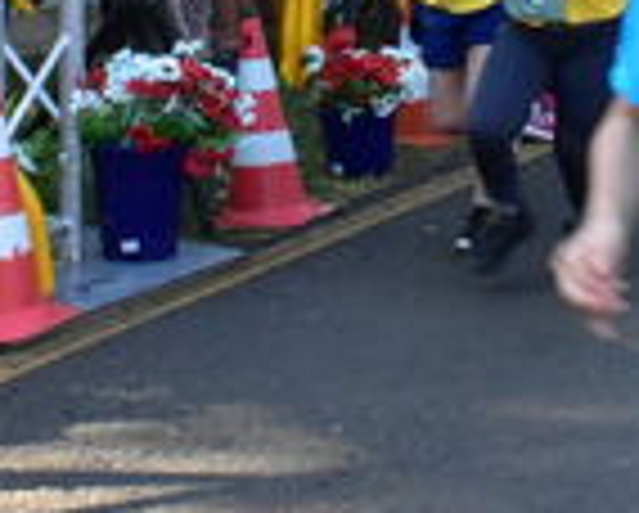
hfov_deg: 17.4
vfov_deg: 14.3
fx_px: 2026
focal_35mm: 107
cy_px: 81
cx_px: 684
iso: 3200
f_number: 22
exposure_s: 1/200
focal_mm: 18
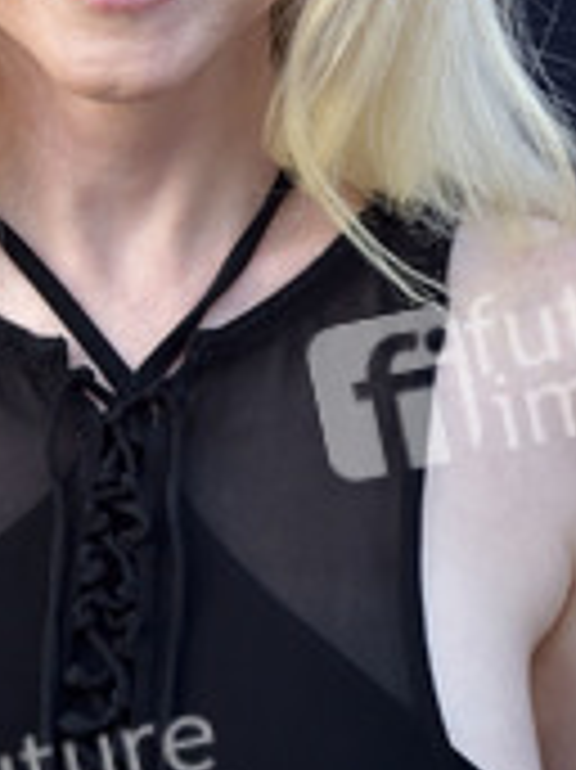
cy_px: 149
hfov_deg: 2.6
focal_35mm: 562
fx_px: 12484
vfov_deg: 3.5
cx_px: 133
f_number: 7.1
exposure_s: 1/250
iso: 640
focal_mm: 250
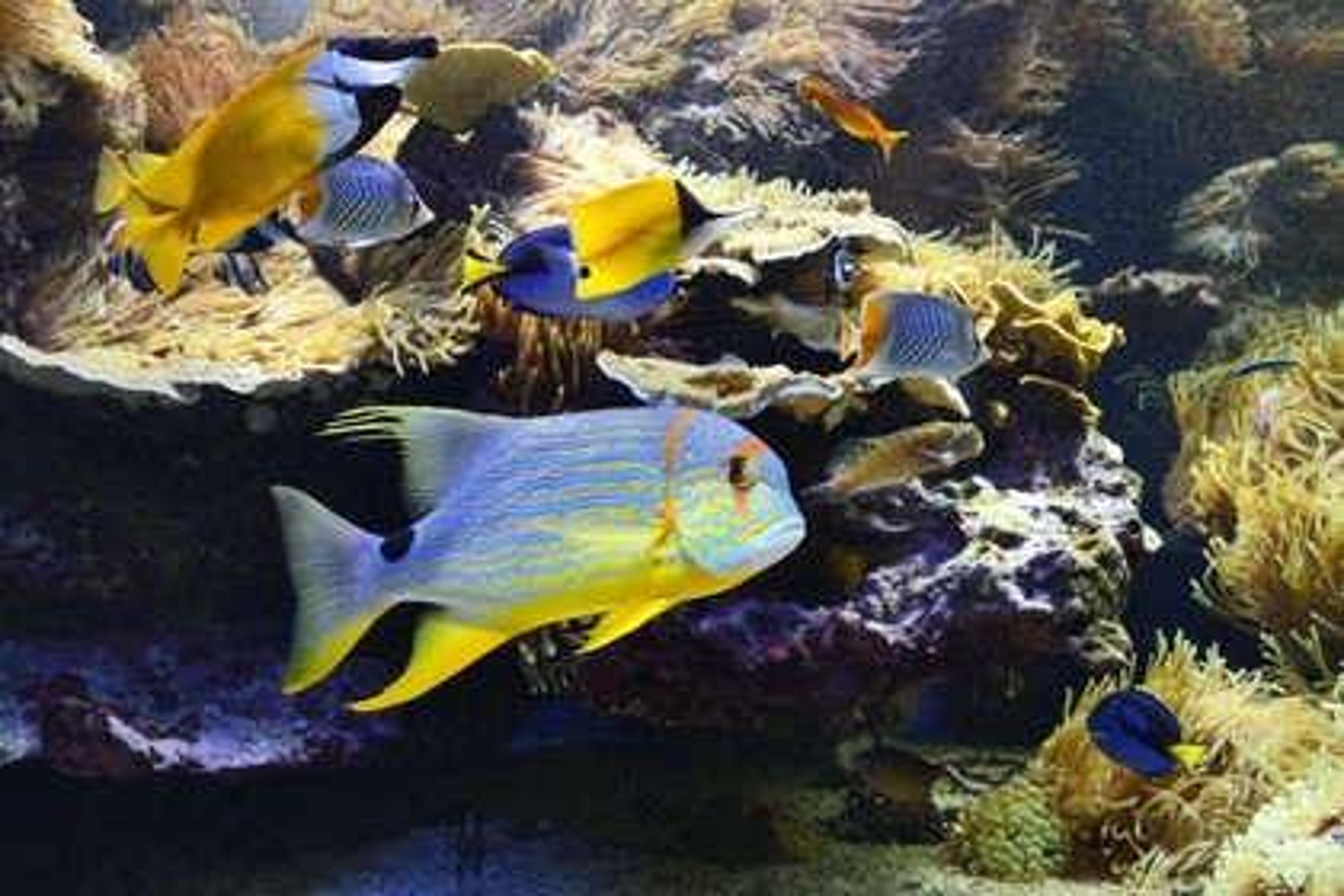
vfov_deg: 45.0
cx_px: 672
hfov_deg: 63.7
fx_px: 1083
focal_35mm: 29
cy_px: 448
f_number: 8
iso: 1600
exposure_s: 1/125
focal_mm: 29
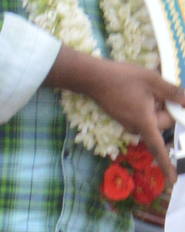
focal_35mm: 1113
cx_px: 398
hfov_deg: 1.4
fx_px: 7624
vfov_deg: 1.7
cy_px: 174
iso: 800
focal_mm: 66
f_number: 13
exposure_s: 1/60
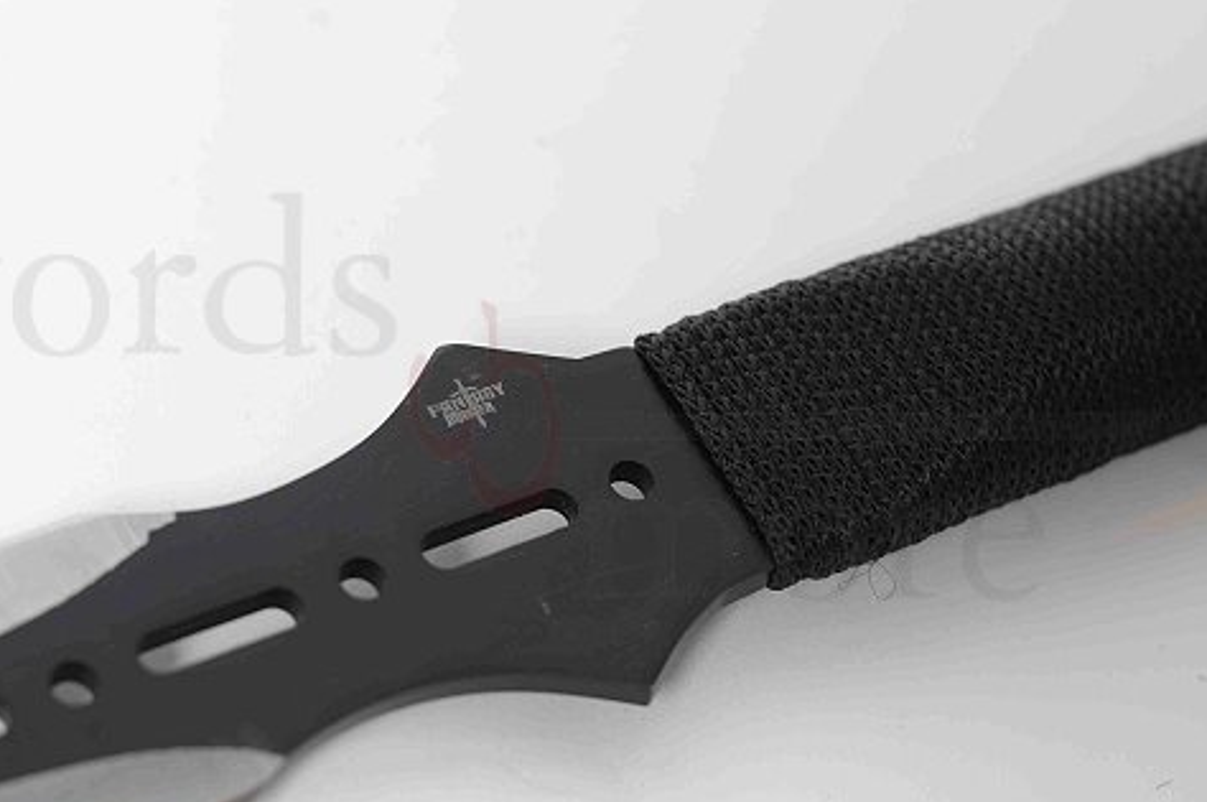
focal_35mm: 95
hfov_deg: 21.4
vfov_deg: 14.4
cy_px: 398
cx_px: 451
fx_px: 3182
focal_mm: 50
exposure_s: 1/50
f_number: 4.5
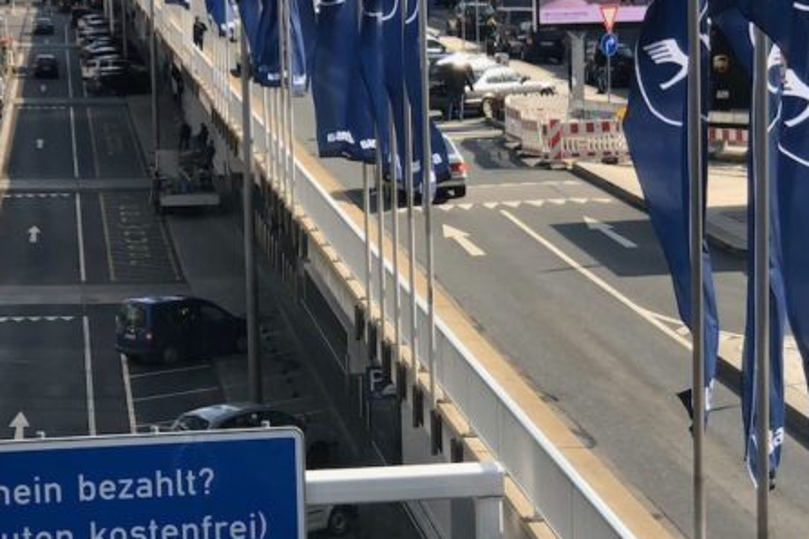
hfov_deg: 16.5
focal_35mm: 124
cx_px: 478
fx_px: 2786
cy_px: 297
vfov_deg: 11.1
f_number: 2.4
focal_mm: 6
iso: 16
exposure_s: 1/127
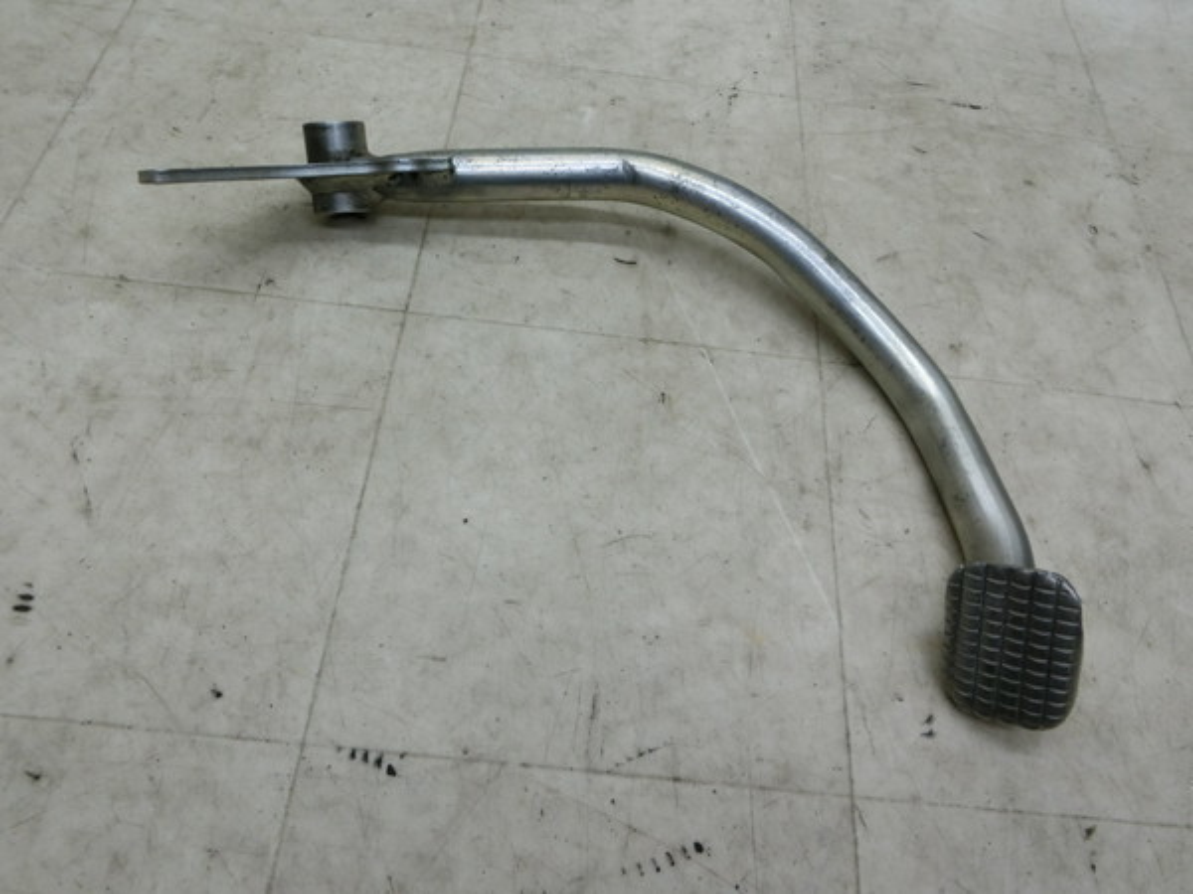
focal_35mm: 25
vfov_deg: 54.9
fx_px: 862
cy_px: 447
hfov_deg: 69.4
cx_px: 596
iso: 250
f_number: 3.5
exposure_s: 1/125
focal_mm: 4.5
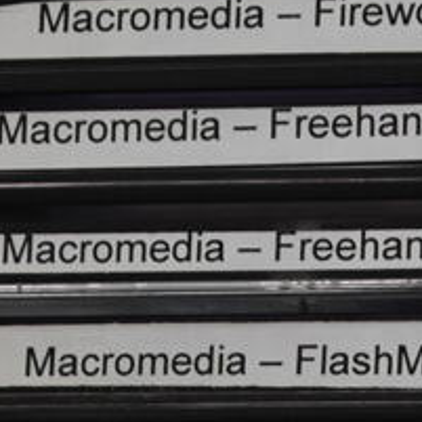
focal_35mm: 318
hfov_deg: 5.5
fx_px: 4385
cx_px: 351
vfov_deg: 5.4
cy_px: 677
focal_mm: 55
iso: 1250
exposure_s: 1/100
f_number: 5.6
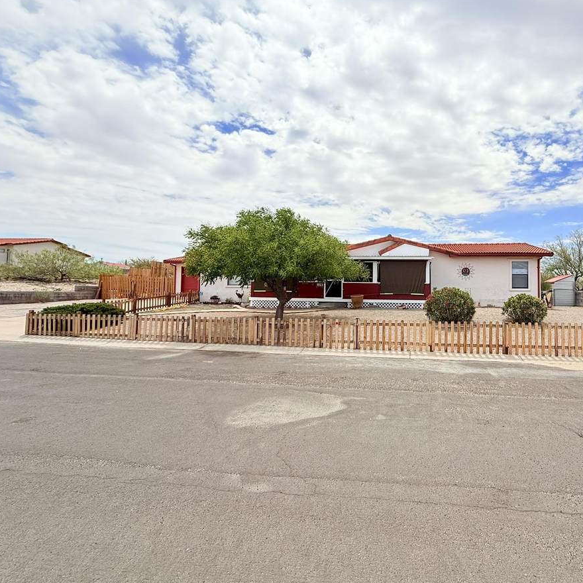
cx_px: 385
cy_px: 278
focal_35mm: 18
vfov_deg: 80.7
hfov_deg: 78.3
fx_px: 343
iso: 50
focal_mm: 2.22
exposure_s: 1/4425
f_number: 2.2
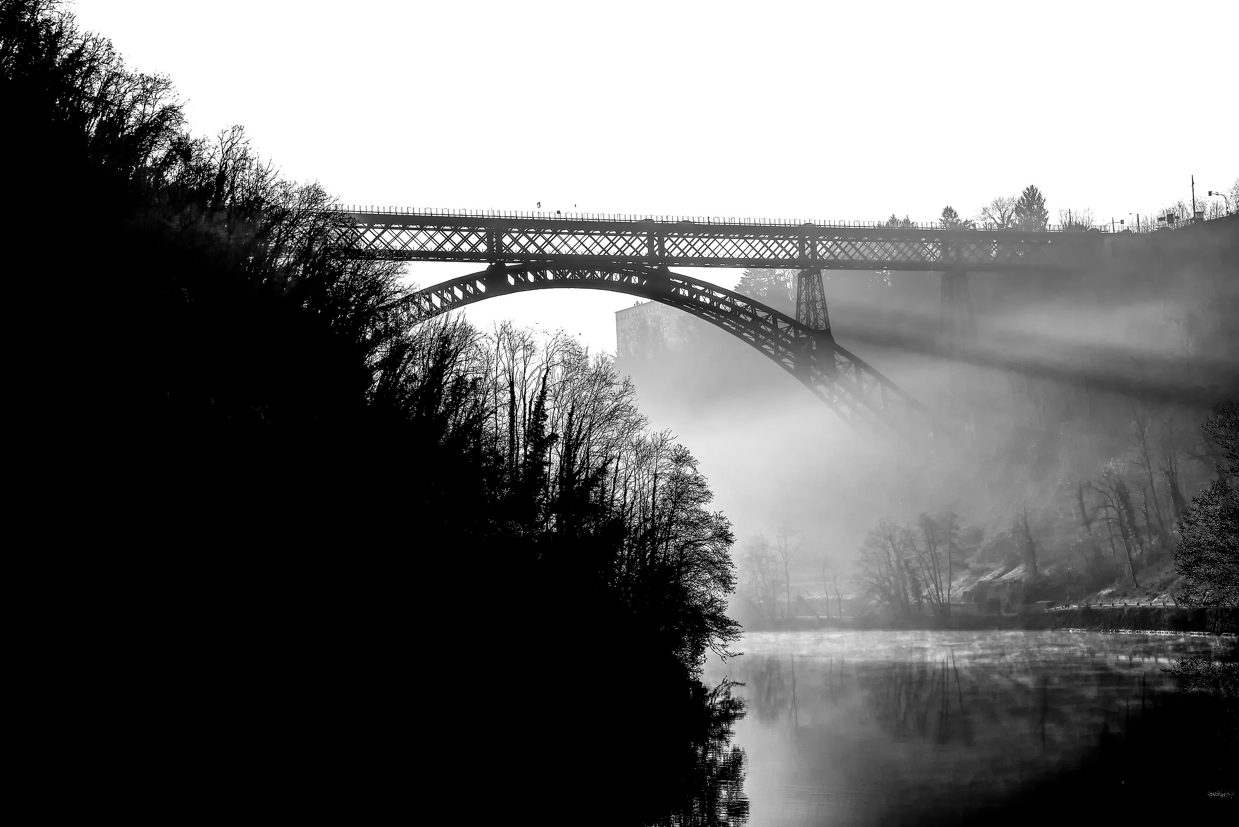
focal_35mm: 58
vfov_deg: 23.4
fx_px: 1997
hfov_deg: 34.5
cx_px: 620
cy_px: 414
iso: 100
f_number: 8
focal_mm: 58
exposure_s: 1/320
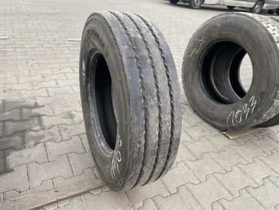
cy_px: 105
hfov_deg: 67.3
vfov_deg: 53.1
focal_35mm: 26
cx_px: 140
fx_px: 210
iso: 64
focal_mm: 4.25
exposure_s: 1/121
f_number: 1.8
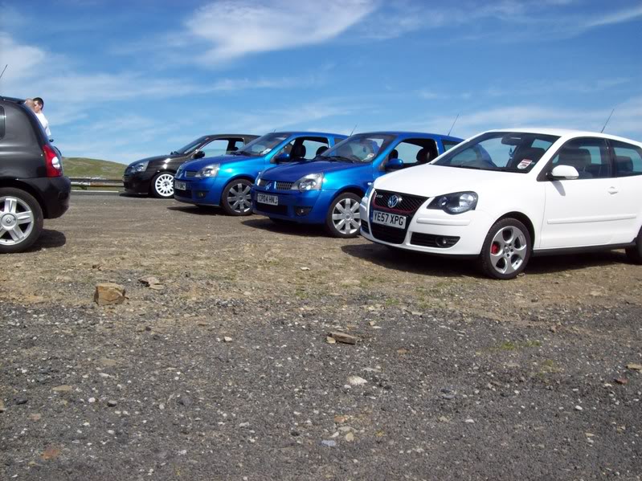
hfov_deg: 51.4
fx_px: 668
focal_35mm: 36
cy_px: 240
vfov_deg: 39.6
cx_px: 321
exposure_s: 1/677
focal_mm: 6
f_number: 4.8
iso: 80
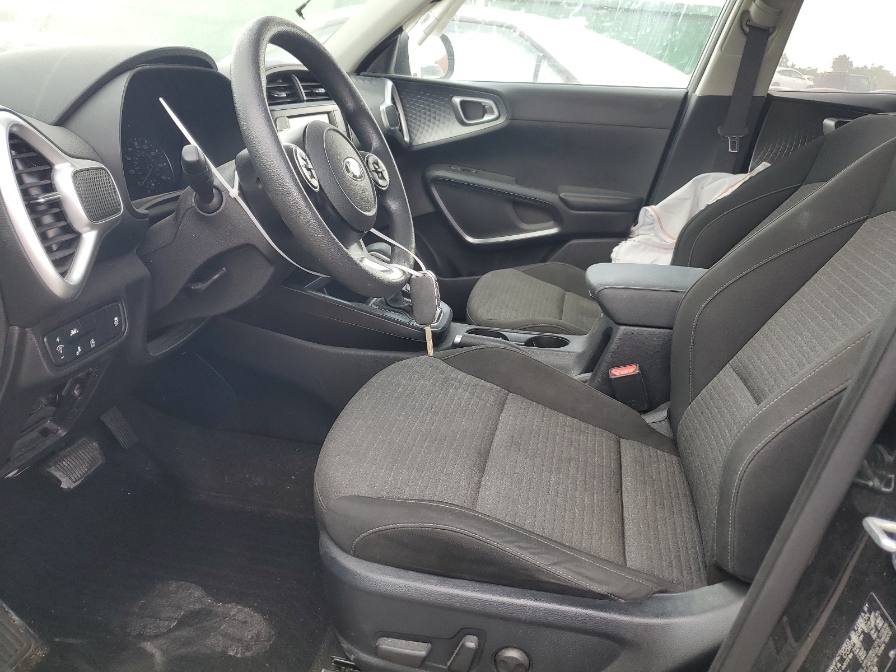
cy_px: 336
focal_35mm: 26
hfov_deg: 67.3
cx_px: 448
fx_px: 673
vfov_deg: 53.1
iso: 50
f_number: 1.5
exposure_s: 1/123
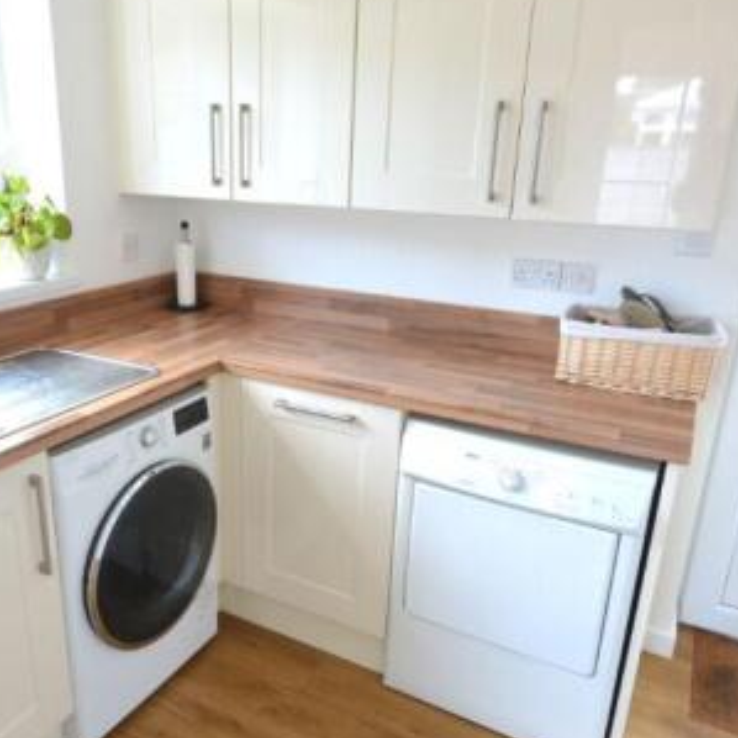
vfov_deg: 57.3
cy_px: 384
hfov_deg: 56.9
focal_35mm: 28
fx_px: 675
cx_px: 296
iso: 400
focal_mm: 10
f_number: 8
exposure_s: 1/30
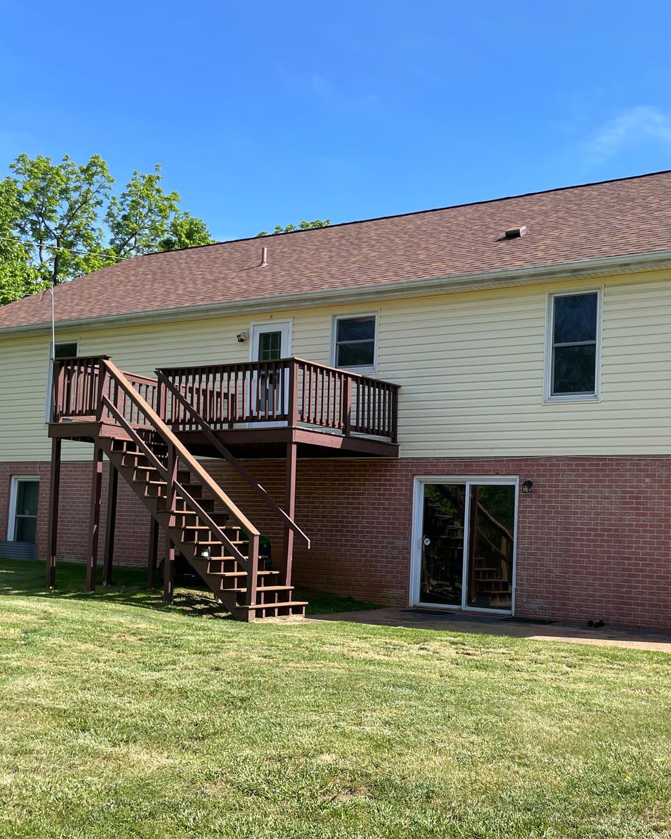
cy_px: 482
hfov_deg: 37.0
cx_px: 433
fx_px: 993
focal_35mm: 40
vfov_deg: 45.7
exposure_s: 1/1887
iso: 32
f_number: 1.6
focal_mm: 4.2
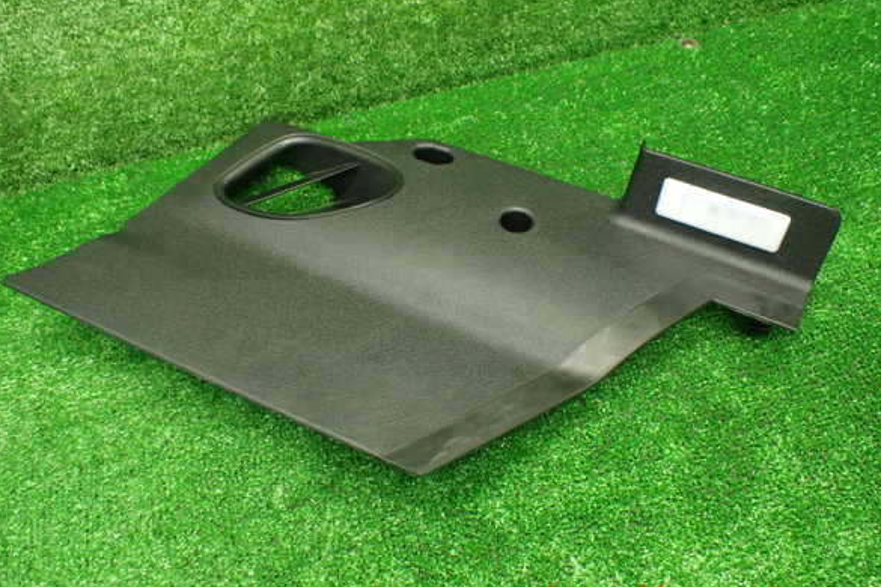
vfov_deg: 41.1
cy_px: 281
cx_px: 435
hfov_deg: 58.7
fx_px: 783
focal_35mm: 32
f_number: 2.3
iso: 800
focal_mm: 5.4
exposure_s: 1/100
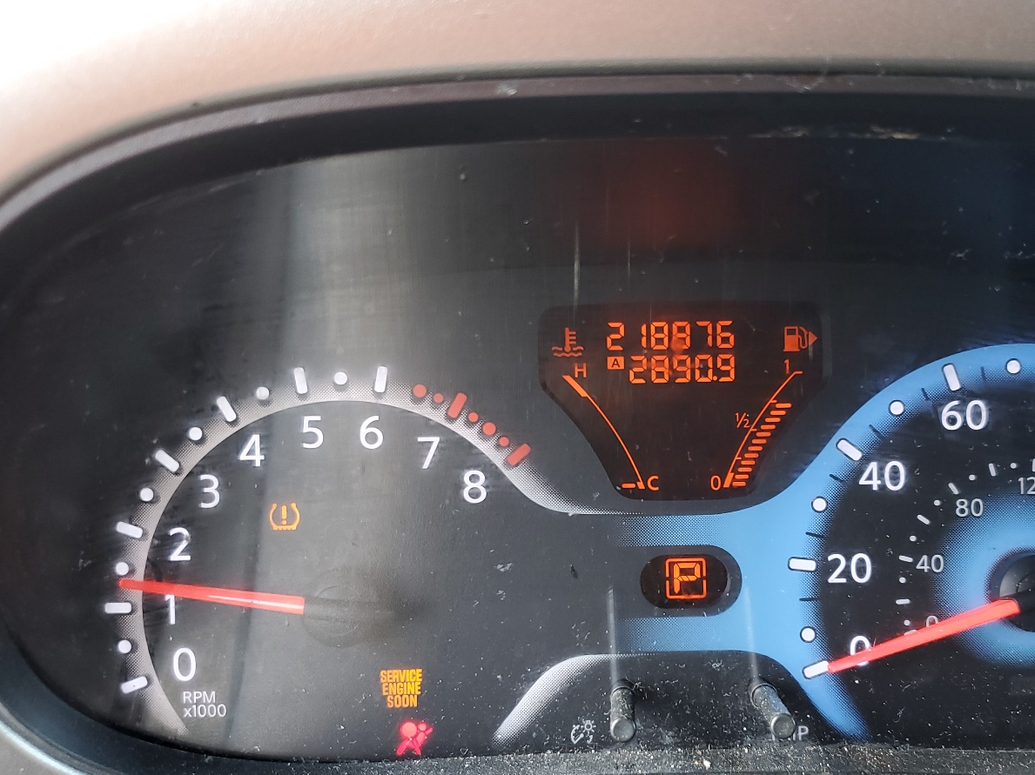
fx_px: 1046
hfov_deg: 52.1
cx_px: 646
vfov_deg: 40.4
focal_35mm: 35
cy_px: 483
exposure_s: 1/60.2
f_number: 1.5
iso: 60
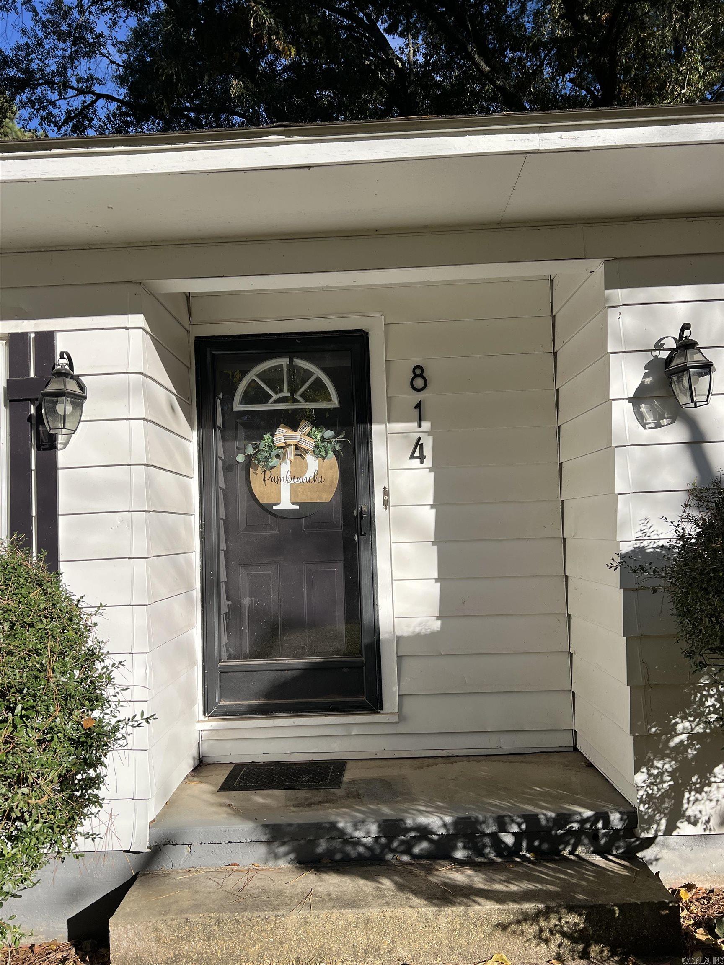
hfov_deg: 53.1
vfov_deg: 67.3
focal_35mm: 26
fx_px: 725
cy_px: 482
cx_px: 362
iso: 50
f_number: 1.5
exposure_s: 1/3831
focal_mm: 5.7
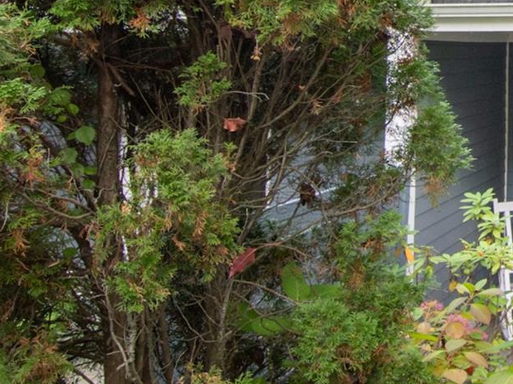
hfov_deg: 28.1
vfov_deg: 24.5
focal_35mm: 53
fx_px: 779
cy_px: -102
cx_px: 713
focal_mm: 11
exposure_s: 1/100
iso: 800
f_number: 9
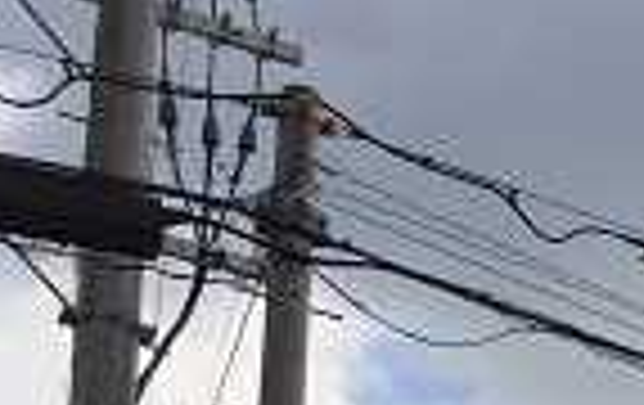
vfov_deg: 8.5
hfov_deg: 13.5
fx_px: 2462
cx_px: 1142
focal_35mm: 140
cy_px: 1022
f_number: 2.2
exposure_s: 1/3968
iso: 32
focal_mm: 4.15
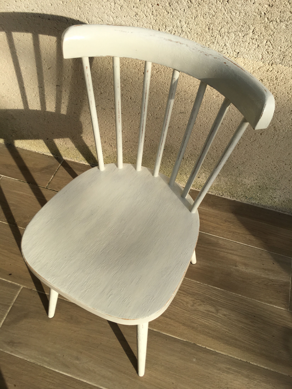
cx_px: 146
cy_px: 194
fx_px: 326
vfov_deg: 61.7
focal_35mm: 29
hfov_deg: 48.2
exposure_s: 1/1709
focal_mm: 4.15
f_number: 2.2
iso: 25
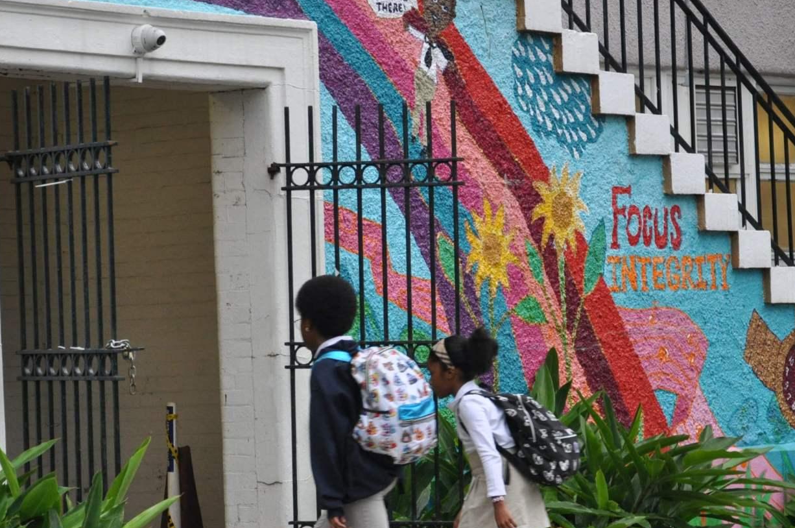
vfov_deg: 8.8
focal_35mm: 155
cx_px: 307
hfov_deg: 13.3
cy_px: 379
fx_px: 3418
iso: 800
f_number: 5.3
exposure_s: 1/100
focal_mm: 66
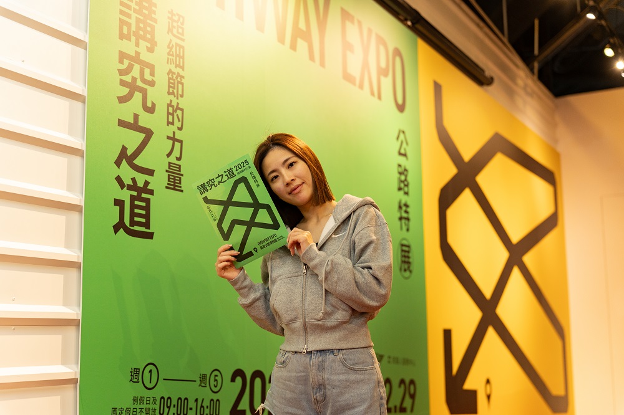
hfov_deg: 41.9
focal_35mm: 47
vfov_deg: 28.6
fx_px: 814
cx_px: 312
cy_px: 208
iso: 640
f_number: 2.2
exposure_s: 1/320
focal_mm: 47
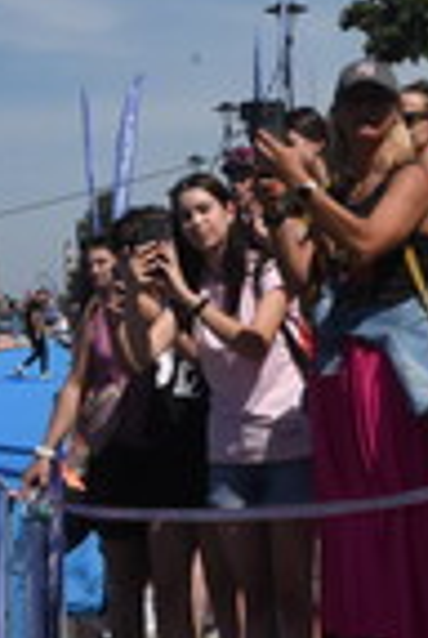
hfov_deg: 12.6
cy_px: 31
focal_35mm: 107
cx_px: 490
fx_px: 1899
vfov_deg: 18.7
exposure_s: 1/1000
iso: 1250
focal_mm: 24
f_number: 16
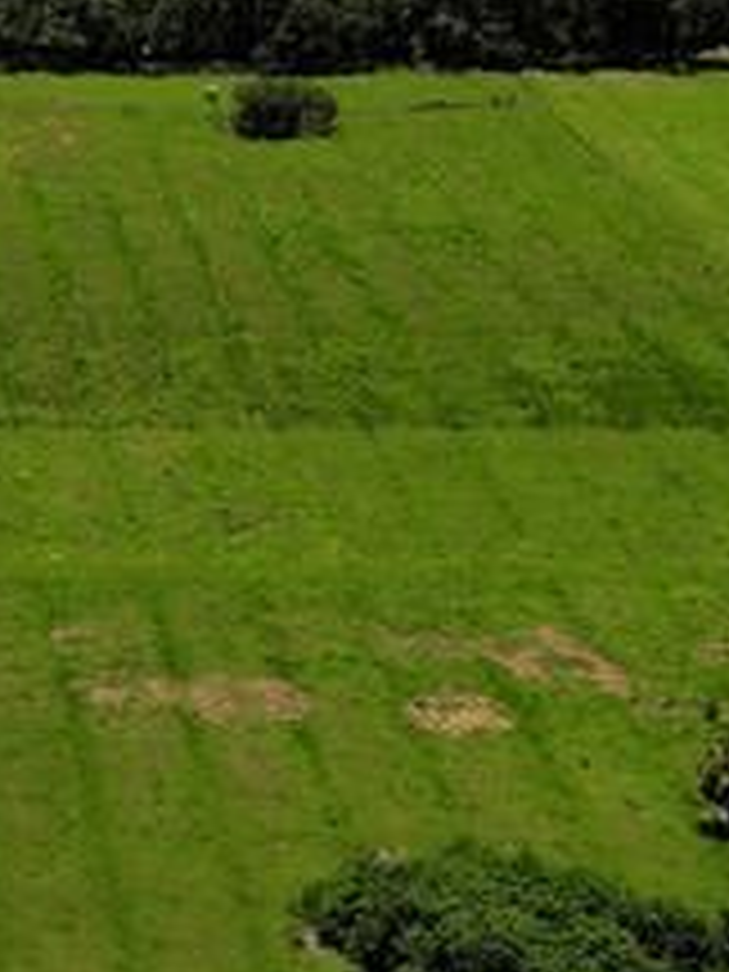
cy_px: 144
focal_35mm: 132
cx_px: -310
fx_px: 3706
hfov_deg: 10.9
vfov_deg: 14.8
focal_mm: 10.57
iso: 100
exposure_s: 1/320
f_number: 9
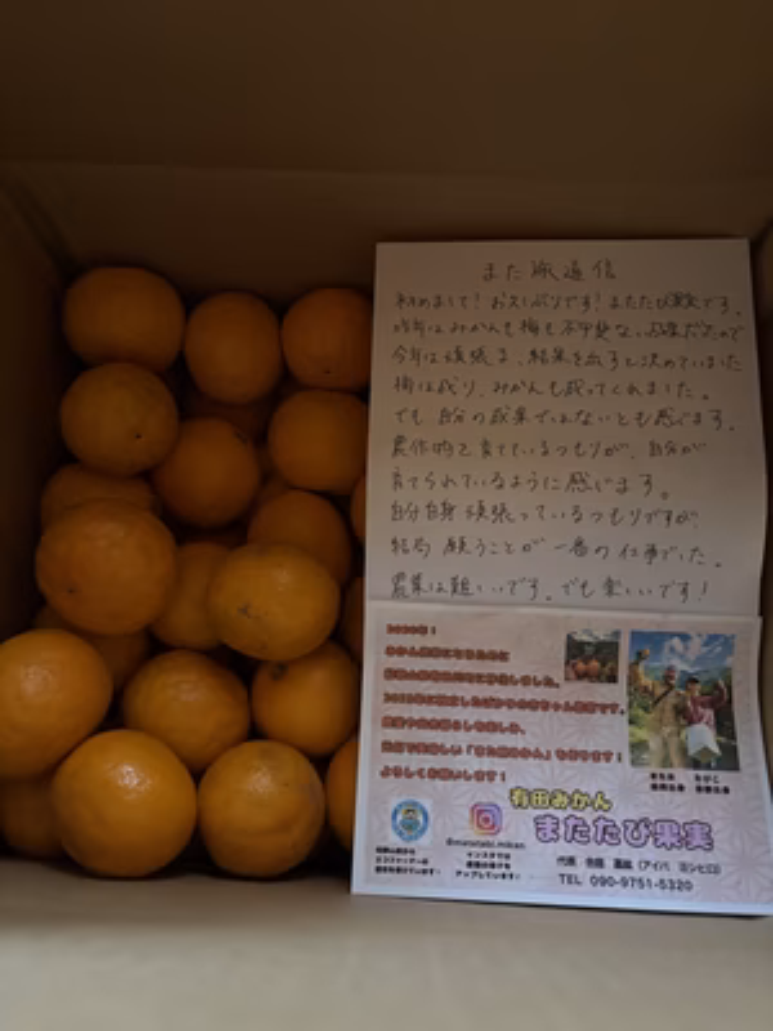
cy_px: 516
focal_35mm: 26
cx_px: 386
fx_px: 774
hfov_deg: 53.1
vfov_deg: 67.3
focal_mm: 5.96
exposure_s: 1/25
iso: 800
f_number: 1.6
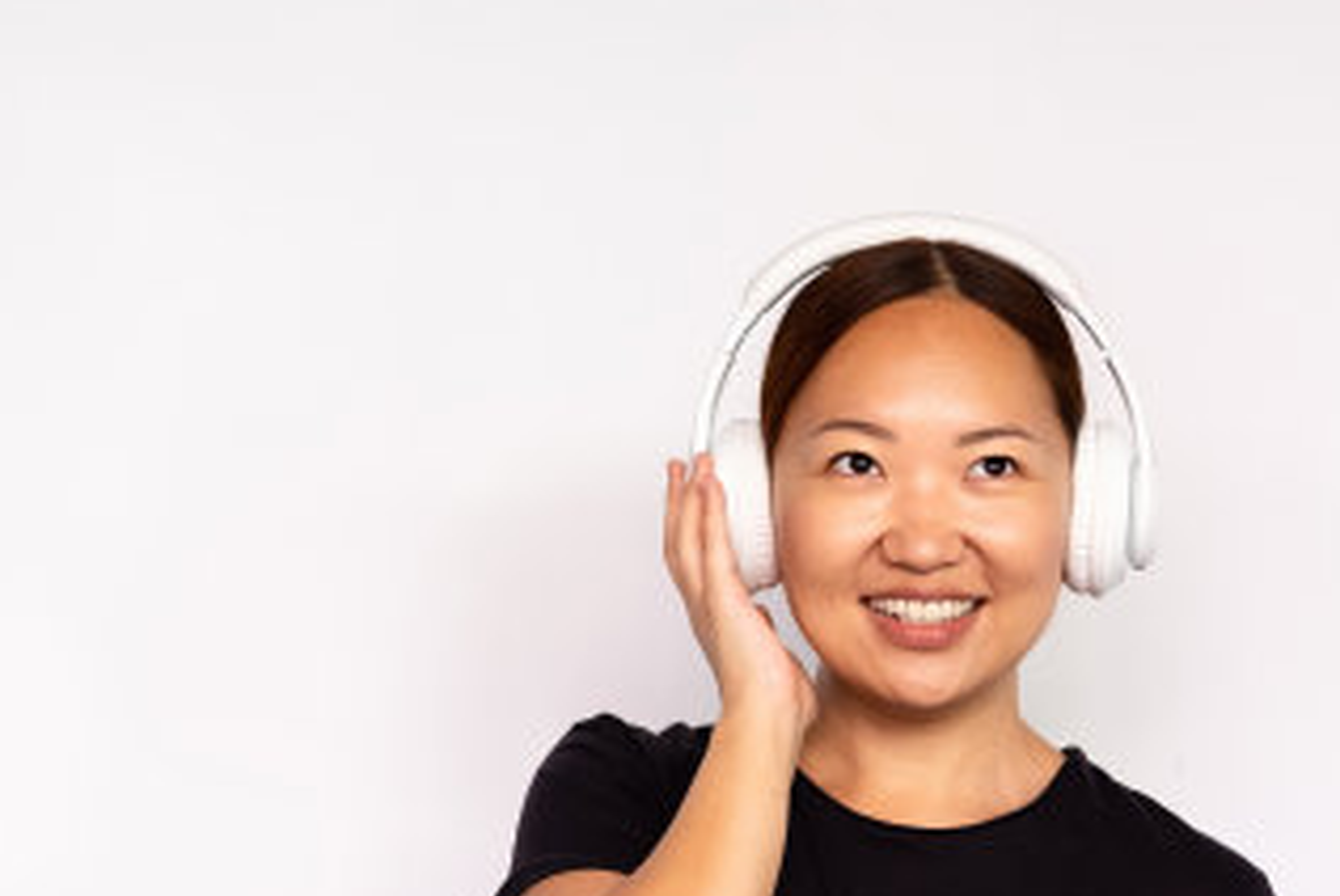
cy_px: 735
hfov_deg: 12.7
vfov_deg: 8.5
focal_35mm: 162
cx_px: 867
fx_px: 6035
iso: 320
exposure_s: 1/180
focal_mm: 56
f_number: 2.2
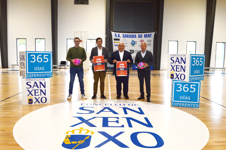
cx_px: 113
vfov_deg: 43.5
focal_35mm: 30
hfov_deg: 62.0
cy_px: 75
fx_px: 188
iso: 400
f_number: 5.6
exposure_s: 1/125
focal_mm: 20
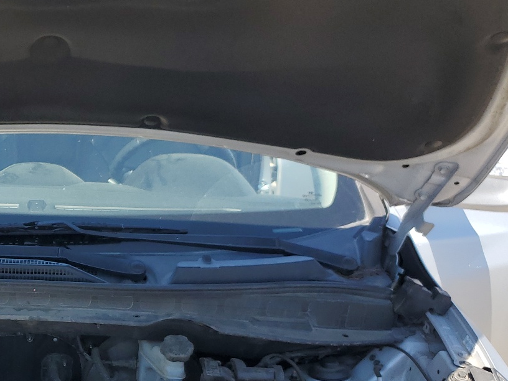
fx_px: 748
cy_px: 366
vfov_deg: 27.2
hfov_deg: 35.1
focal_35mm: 51
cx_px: 40
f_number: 1.5
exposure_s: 1/1111
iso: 50
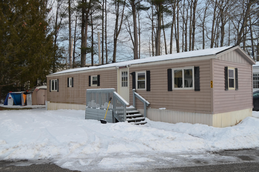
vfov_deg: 39.8
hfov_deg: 57.3
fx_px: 237
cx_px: 130
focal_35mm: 33
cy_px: 86
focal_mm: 22
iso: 320
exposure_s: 1/125
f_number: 5.6
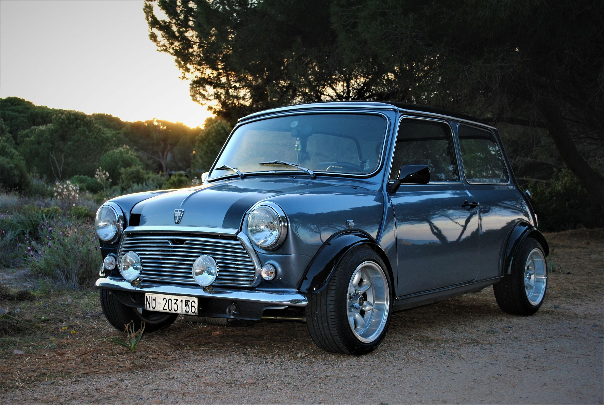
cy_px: 202
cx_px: 302
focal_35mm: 51
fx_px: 857
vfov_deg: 26.6
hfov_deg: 38.8
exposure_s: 1/60
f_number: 5
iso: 200
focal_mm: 34
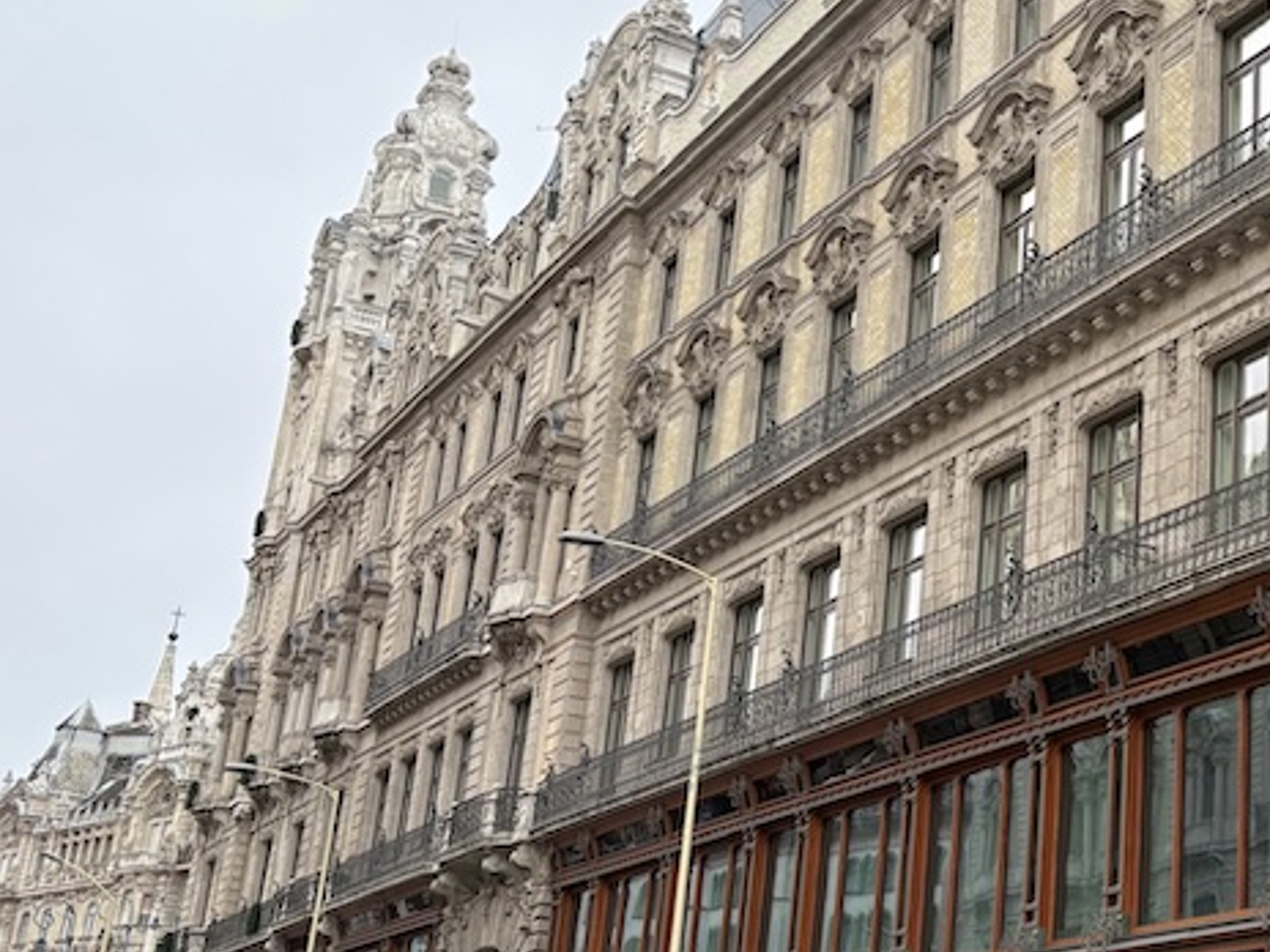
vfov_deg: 26.1
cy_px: 454
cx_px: 1204
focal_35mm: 56
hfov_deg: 32.2
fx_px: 2055
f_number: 1.6
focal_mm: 5.96
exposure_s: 1/295
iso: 64
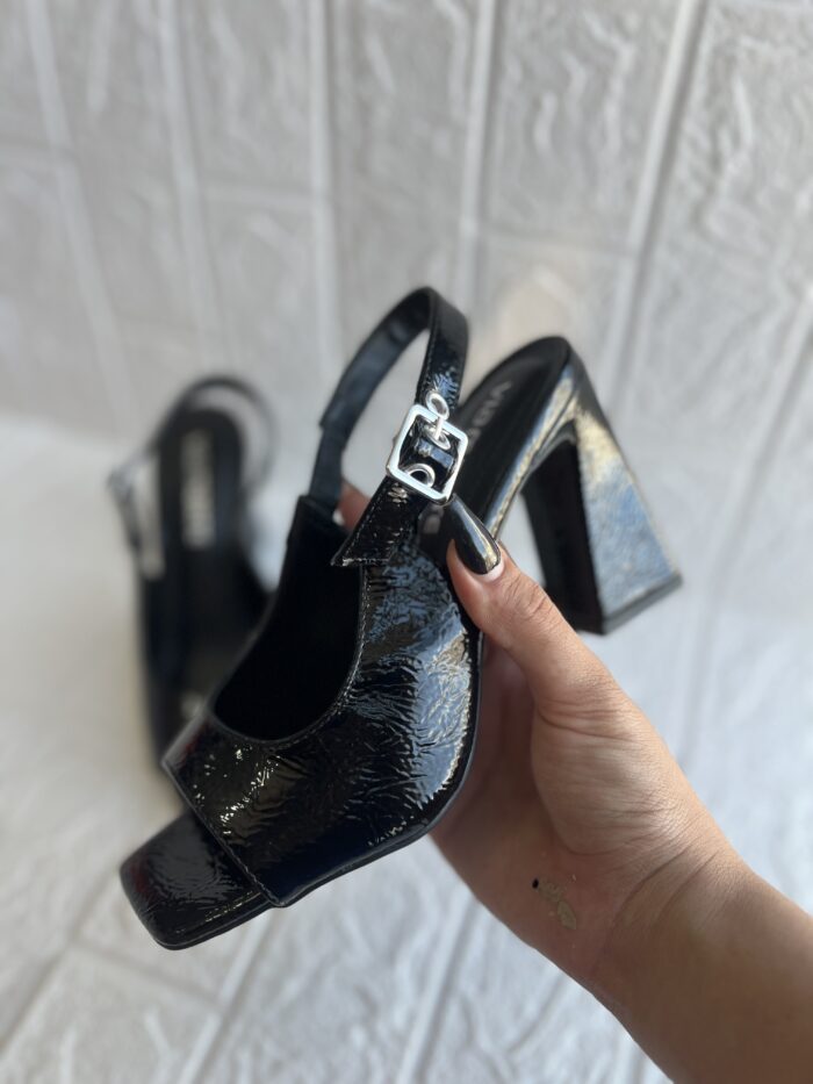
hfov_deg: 53.1
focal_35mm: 26
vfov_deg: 67.3
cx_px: 406
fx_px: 814
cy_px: 542
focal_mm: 5.7
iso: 40
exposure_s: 1/120
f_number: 1.5
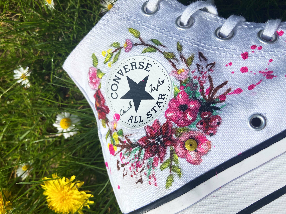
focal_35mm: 26
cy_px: 107
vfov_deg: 53.1
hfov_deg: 67.3
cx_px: 143
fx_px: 215
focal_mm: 4.25
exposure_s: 1/5747
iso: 32
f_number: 1.8
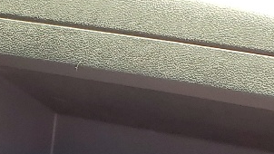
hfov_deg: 13.8
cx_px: -86
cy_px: 363
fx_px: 1090
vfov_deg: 7.6
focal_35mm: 150
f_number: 1.5
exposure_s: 1/400
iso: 50
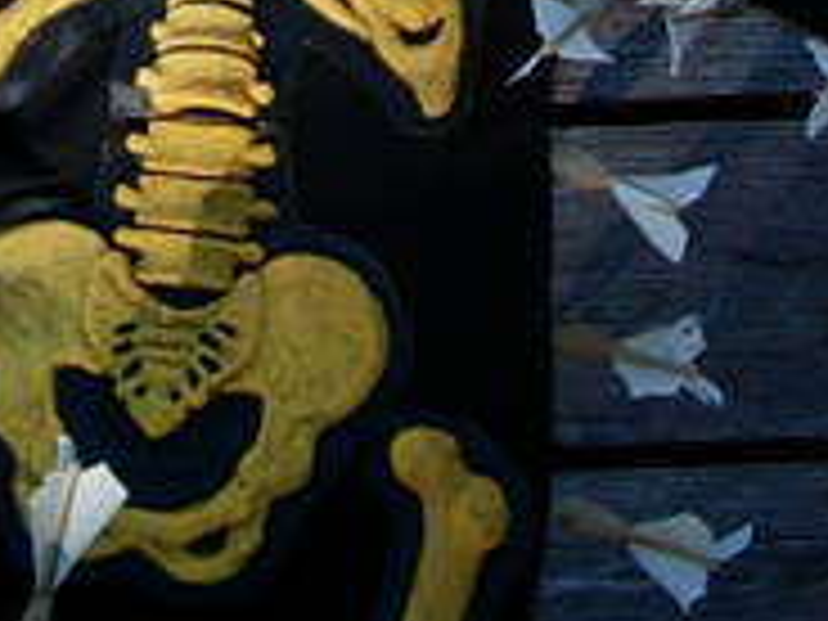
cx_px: 297
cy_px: -297
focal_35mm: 134
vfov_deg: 10.7
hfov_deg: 14.7
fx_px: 3205
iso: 64
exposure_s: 1/724
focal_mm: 7.8
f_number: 2.8
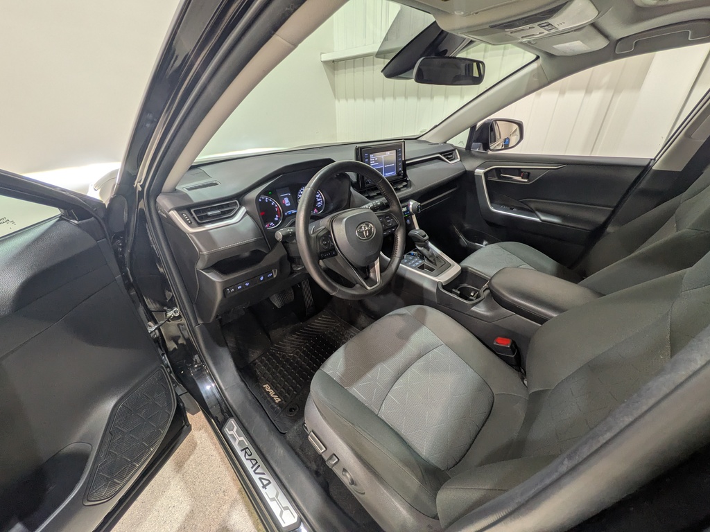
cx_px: 355
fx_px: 287
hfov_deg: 102.1
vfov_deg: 85.7
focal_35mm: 14
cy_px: 266
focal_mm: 1.83
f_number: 2.2
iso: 54
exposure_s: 1/40
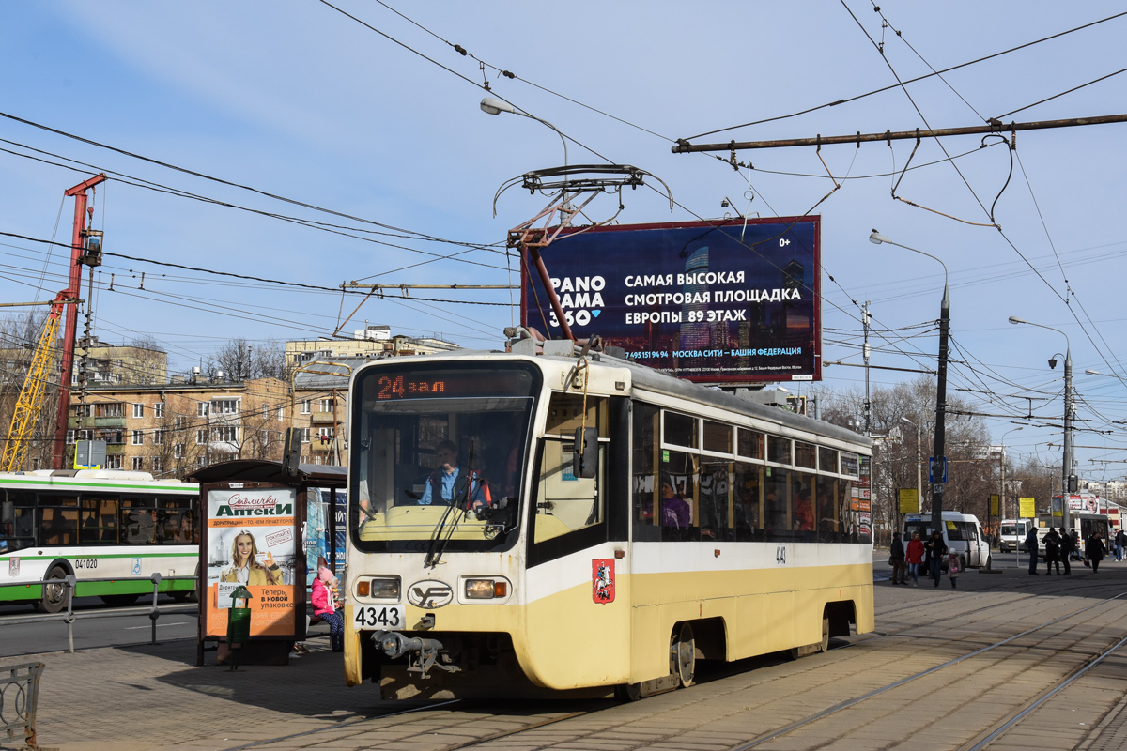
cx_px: 564
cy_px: 376
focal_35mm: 68
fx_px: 2113
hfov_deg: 29.9
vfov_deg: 20.2
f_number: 14
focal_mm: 45
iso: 800
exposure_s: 1/800
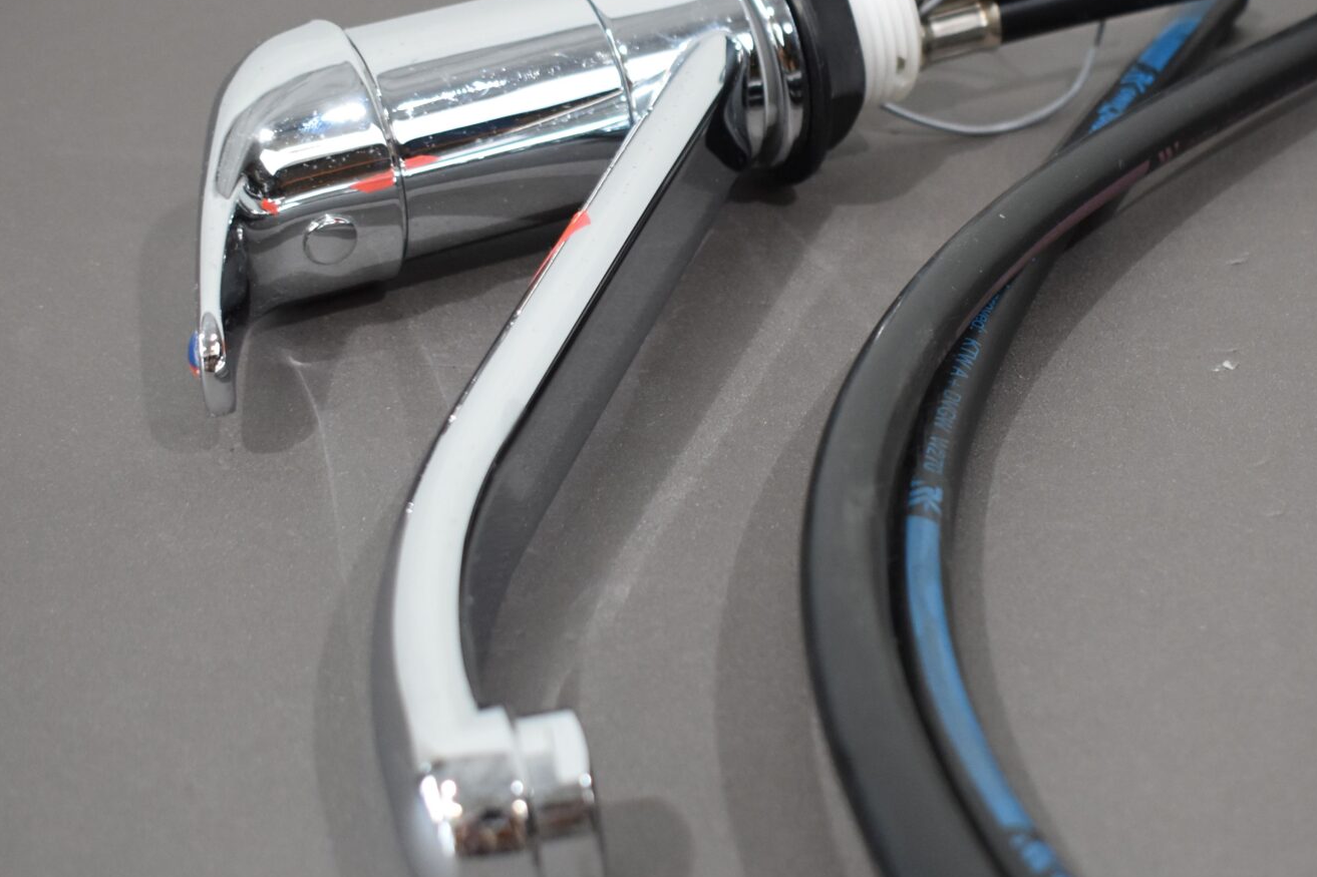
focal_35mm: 79
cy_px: 391
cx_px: 912
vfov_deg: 17.3
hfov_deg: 25.5
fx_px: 2889
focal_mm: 27
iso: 800
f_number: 4
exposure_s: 1/125
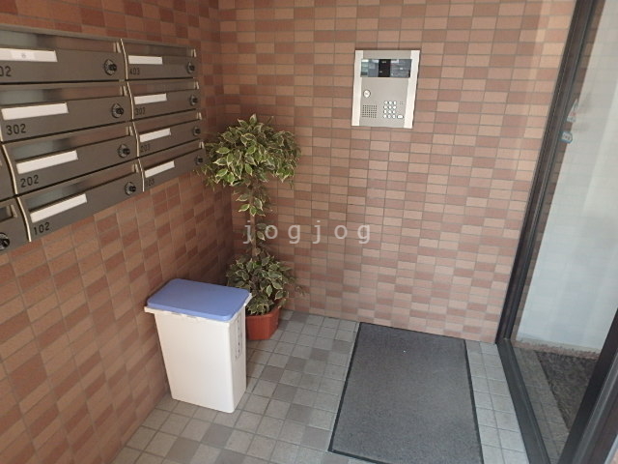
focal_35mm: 21
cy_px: 232
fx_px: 375
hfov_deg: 79.0
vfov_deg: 63.4
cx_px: 309
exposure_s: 1/30
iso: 250
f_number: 3.5
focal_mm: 3.7
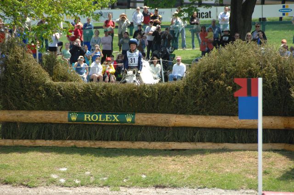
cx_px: 147
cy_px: 98
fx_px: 2447
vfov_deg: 4.6
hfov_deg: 6.9
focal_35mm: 300
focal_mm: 200
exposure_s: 1/500
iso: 500
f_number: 7.6
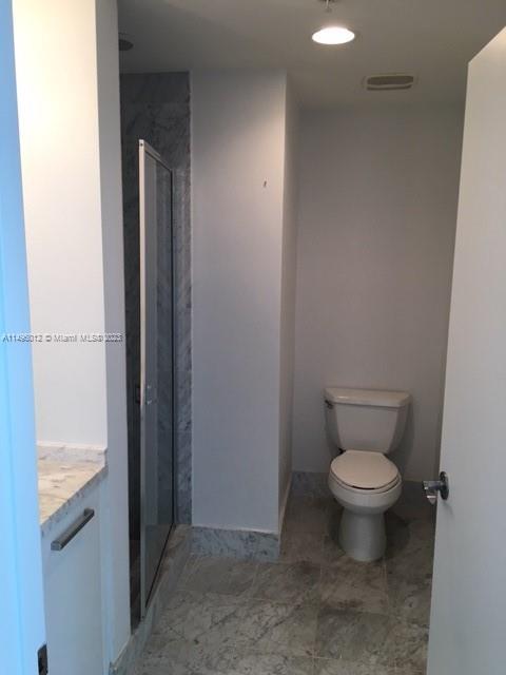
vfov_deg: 61.7
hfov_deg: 48.2
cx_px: 253
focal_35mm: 29
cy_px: 338
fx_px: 565
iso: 32
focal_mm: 4.15
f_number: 2.2
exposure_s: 1/30
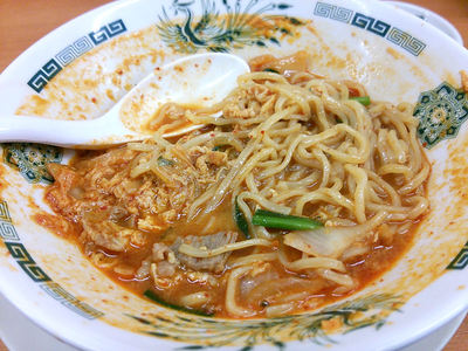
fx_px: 406
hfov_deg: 60.0
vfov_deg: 46.8
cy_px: 176
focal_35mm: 30
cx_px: 234
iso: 64
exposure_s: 1/59
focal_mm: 4.06
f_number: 1.94
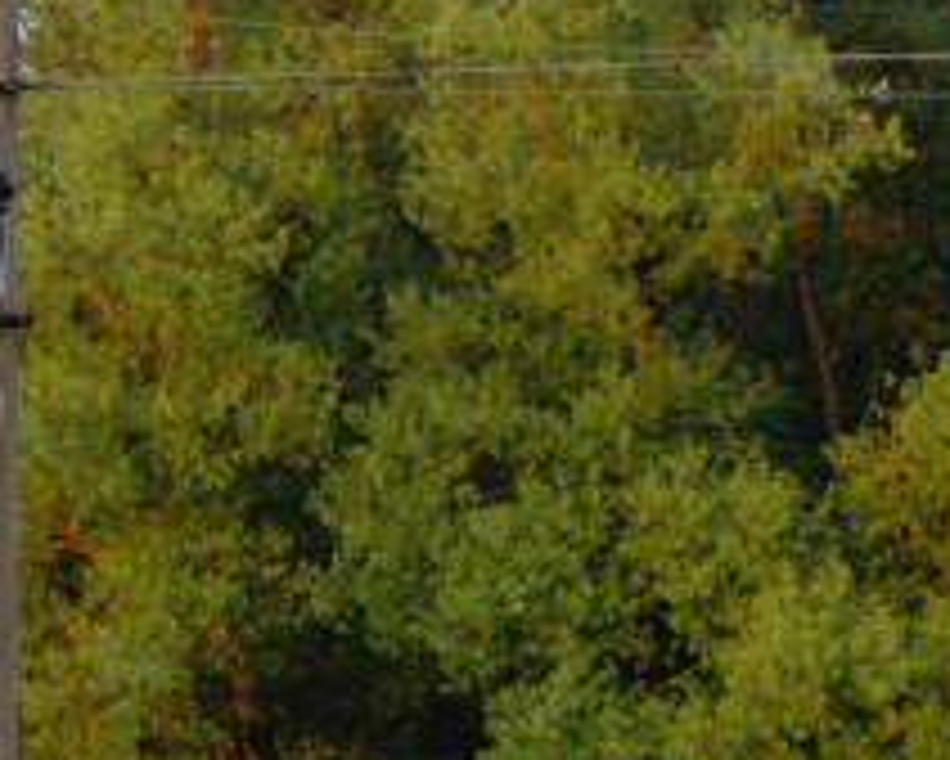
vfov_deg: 3.2
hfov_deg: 4.0
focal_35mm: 478
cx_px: -396
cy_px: -259
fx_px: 13443
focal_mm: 55
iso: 200
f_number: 5.6
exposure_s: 1/100
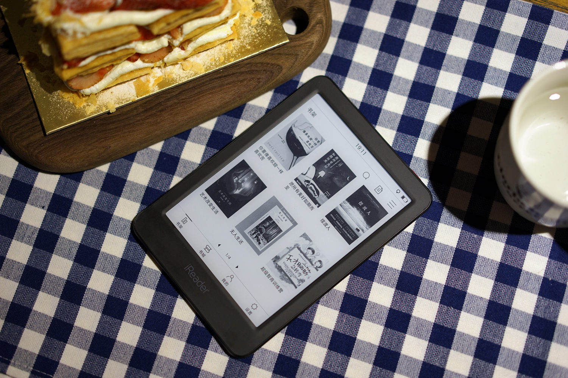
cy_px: 189
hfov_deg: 36.2
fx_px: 868
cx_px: 284
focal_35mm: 55
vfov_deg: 24.6
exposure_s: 1/60
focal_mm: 55
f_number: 2
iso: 125
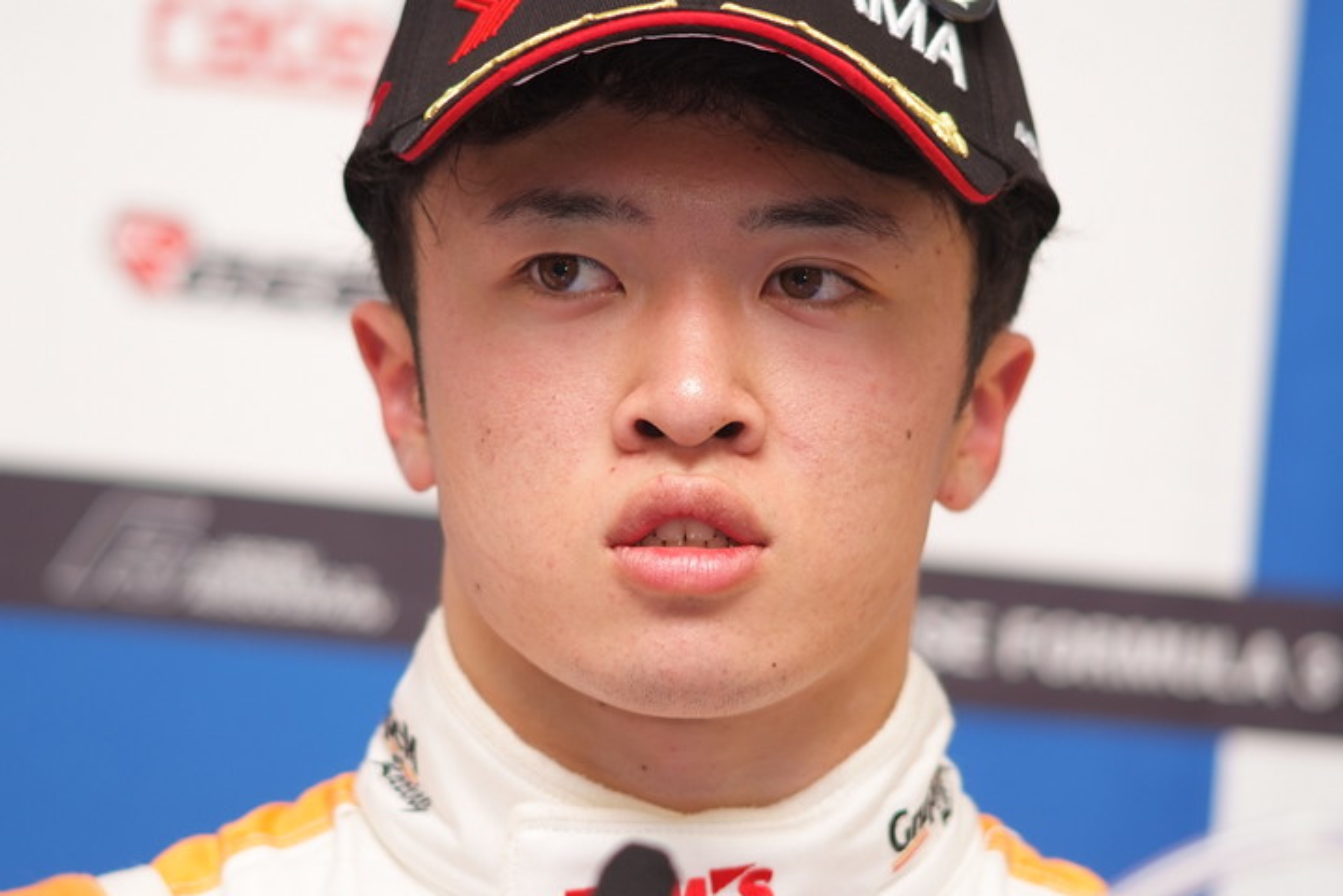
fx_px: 10072
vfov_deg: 5.1
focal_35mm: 270
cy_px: 448
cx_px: 672
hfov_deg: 7.6
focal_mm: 180
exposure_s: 1/250
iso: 400
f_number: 2.8
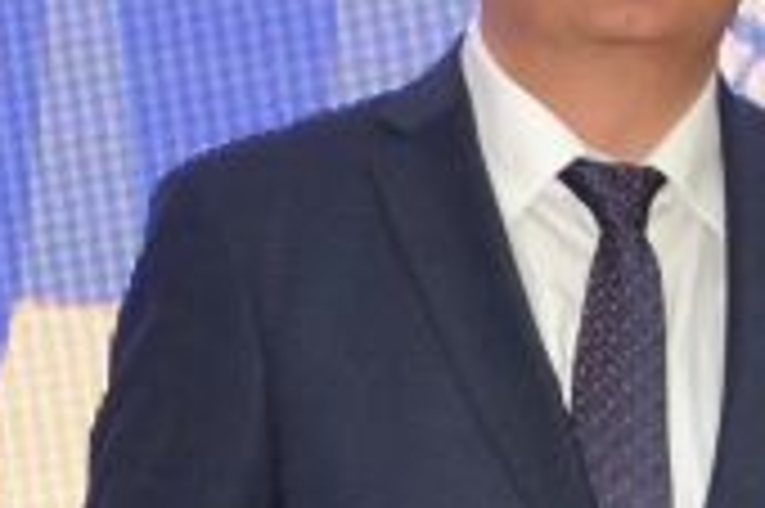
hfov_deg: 4.5
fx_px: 9702
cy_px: 495
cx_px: 176
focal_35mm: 457
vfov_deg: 3.0
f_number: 4.8
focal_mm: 48
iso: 1400
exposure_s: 1/60
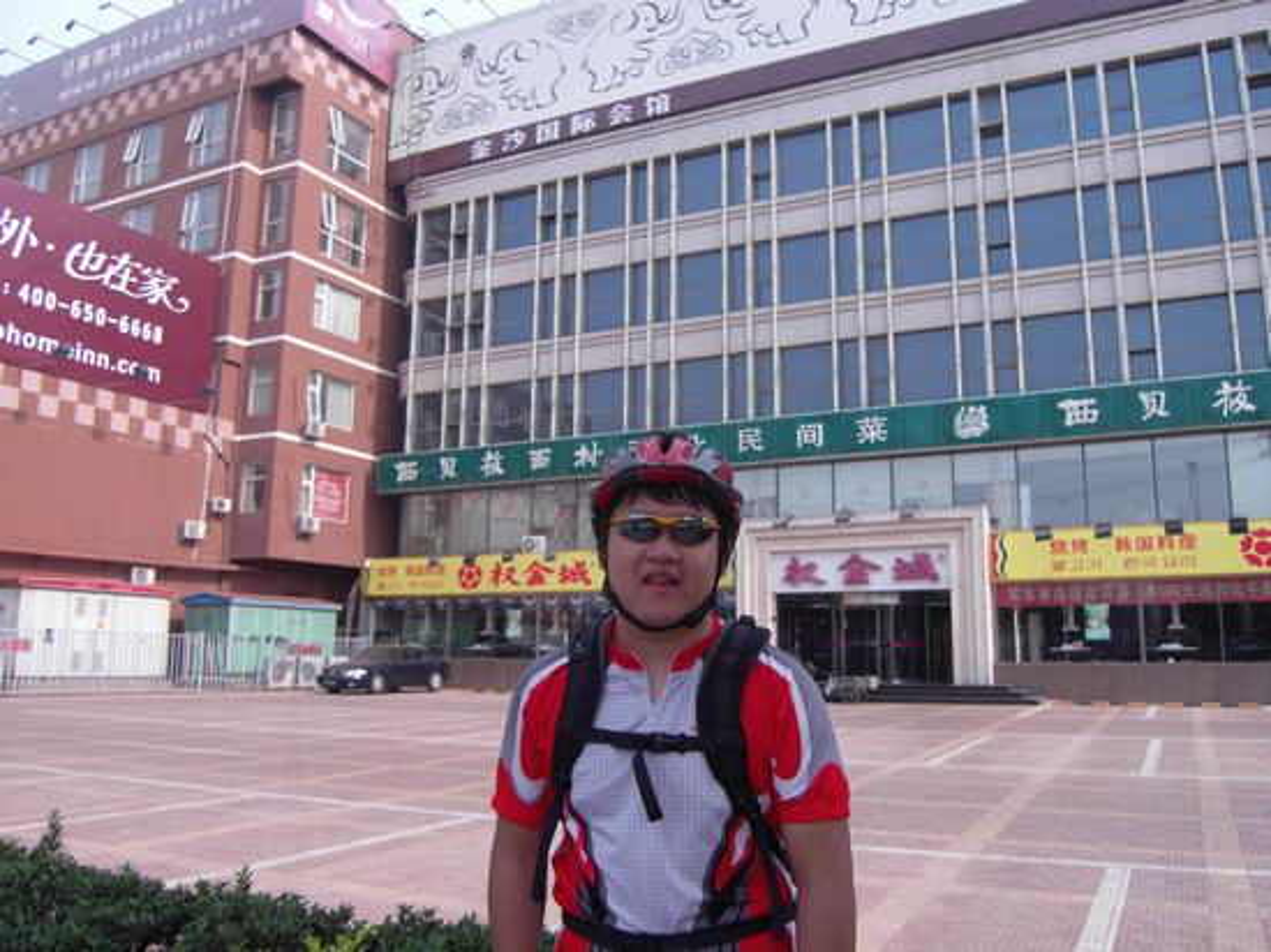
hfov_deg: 63.5
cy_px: 476
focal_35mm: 28
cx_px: 636
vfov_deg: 49.7
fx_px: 1028
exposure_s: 1/160
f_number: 7.3
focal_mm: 6
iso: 80
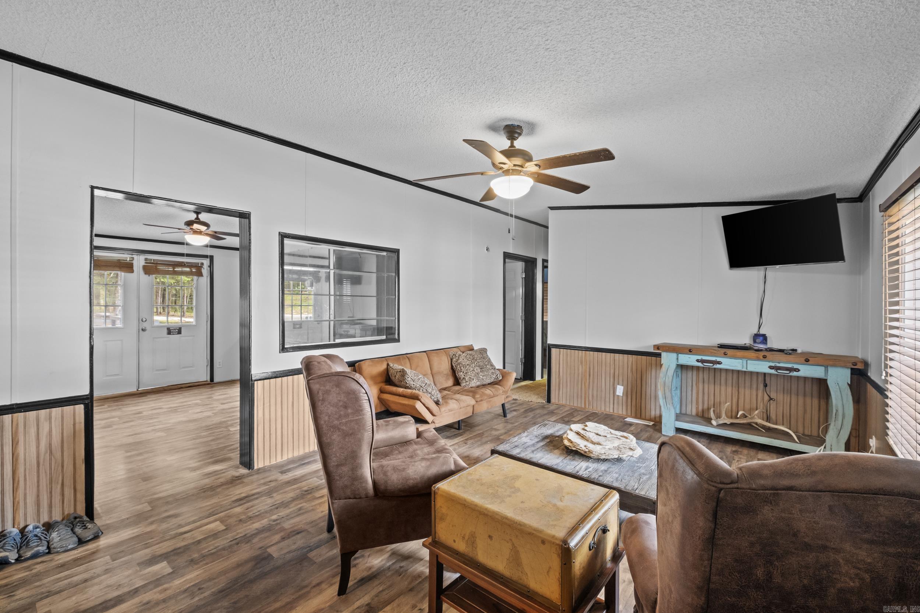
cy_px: 306
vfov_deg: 77.3
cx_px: 460
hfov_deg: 100.4
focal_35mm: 15
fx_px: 383
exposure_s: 1.5
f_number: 8
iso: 800
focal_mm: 10
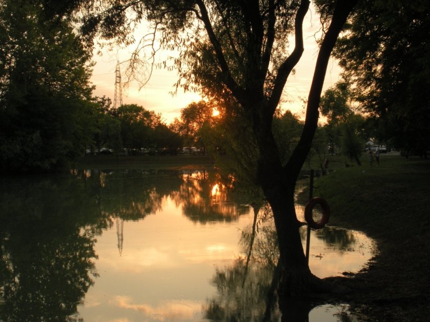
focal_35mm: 52
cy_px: 161
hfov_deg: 36.8
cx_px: 215
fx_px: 646
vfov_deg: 28.0
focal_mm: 9.1
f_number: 4.4
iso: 64
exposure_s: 1/83.7
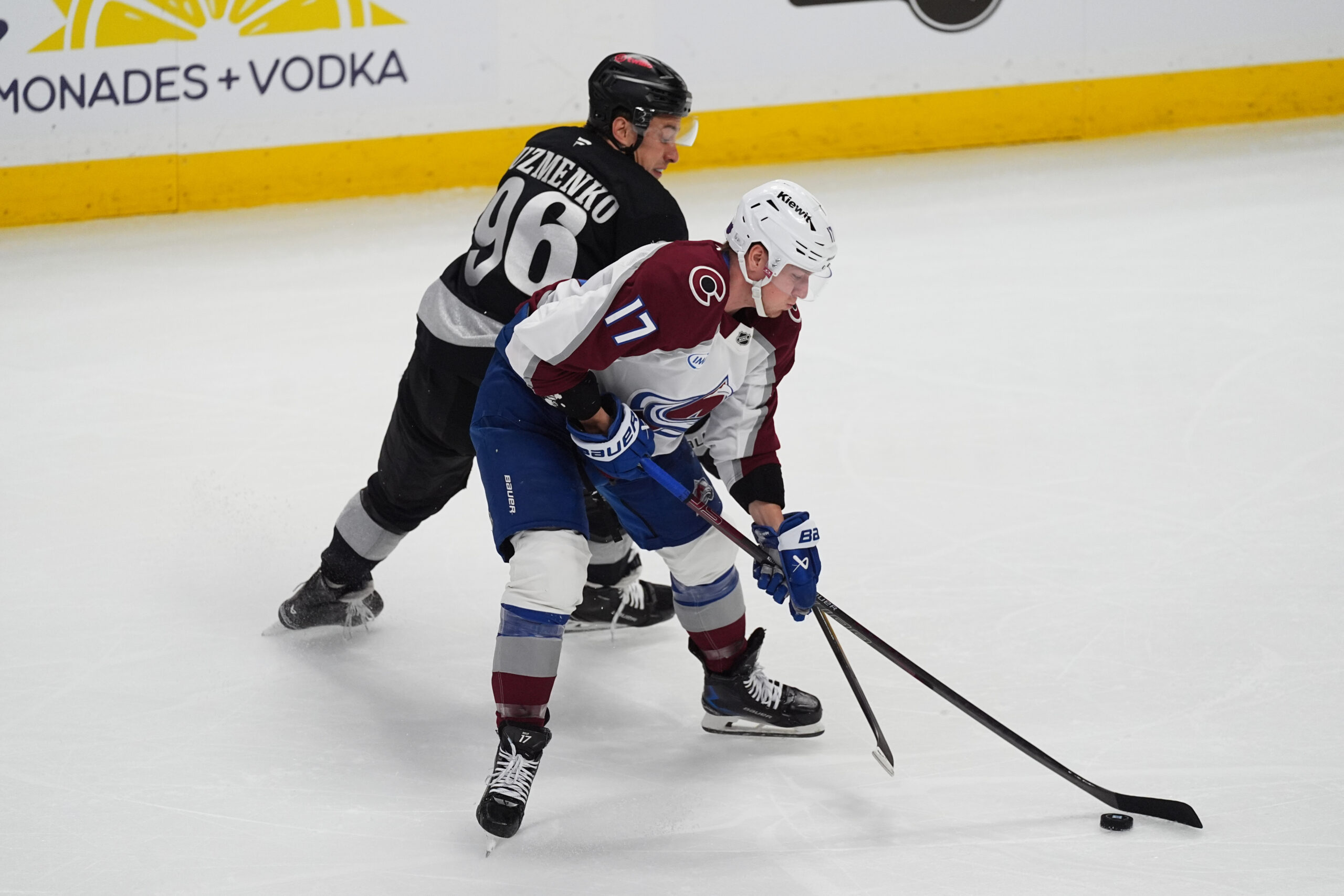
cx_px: 672
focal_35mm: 600
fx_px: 22400
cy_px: 448
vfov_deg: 2.3
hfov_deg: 3.4
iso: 2500
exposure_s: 1/2000
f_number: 4
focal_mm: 600
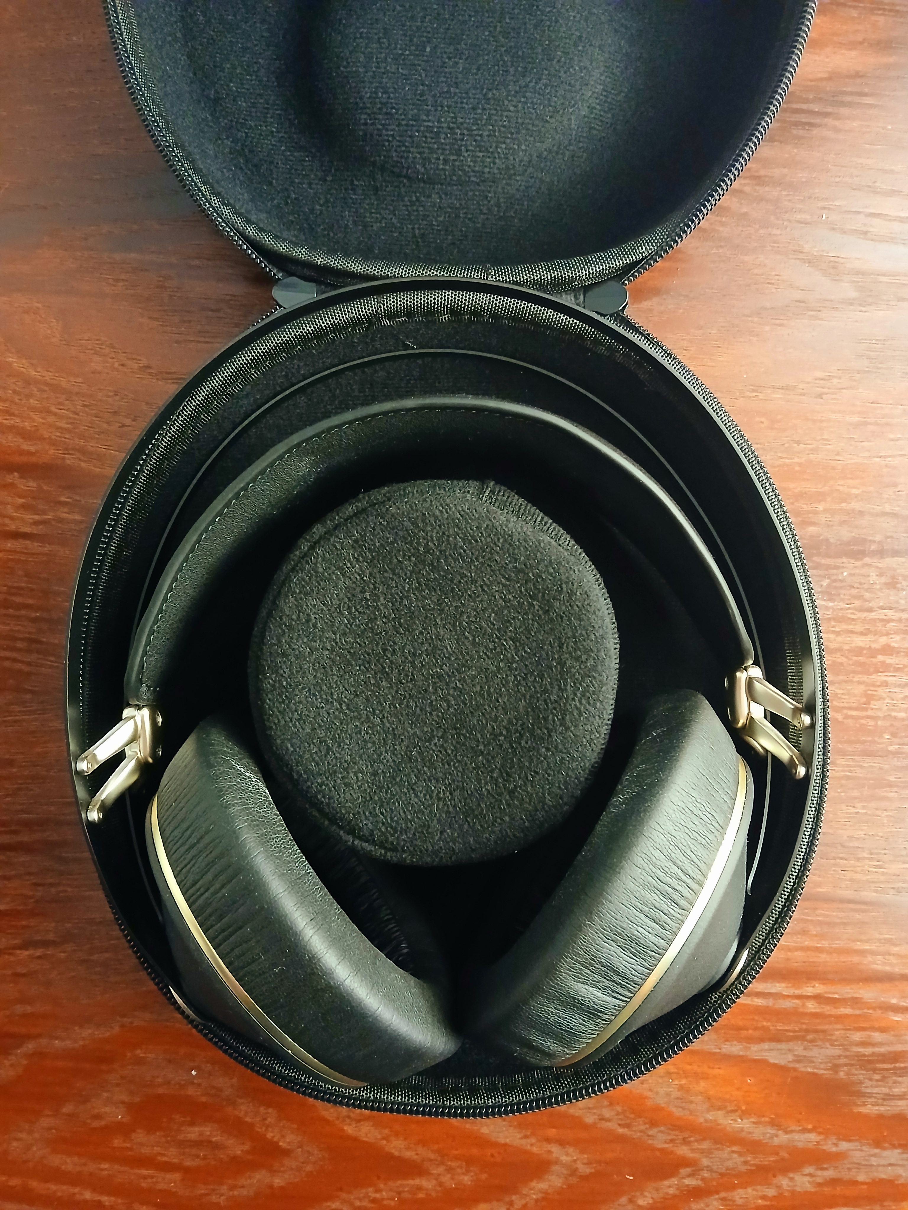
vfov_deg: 67.3
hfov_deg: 53.1
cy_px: 605
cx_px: 454
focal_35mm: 26
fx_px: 909
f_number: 1.8
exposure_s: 1/15
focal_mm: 3.98
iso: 800
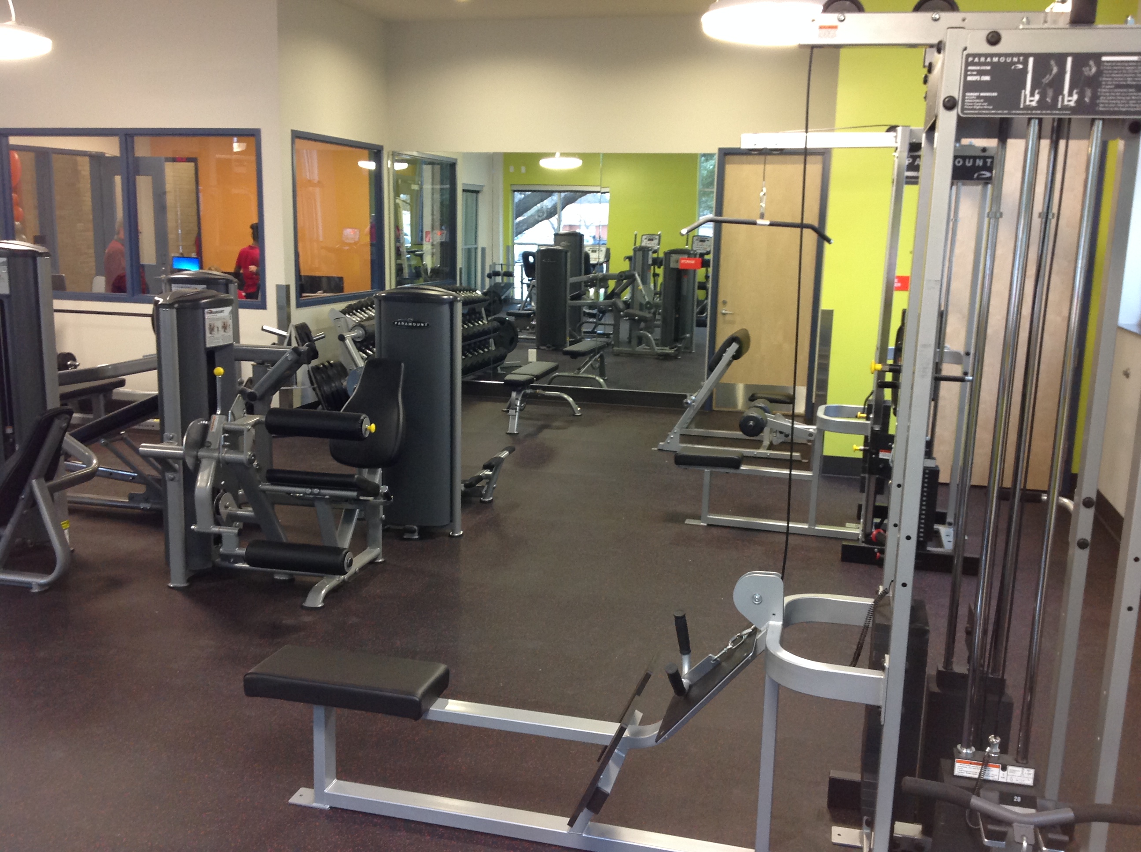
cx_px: 570
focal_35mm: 35
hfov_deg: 52.7
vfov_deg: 40.6
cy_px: 426
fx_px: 1152
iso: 100
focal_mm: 4.28
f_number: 2.4
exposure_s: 1/15
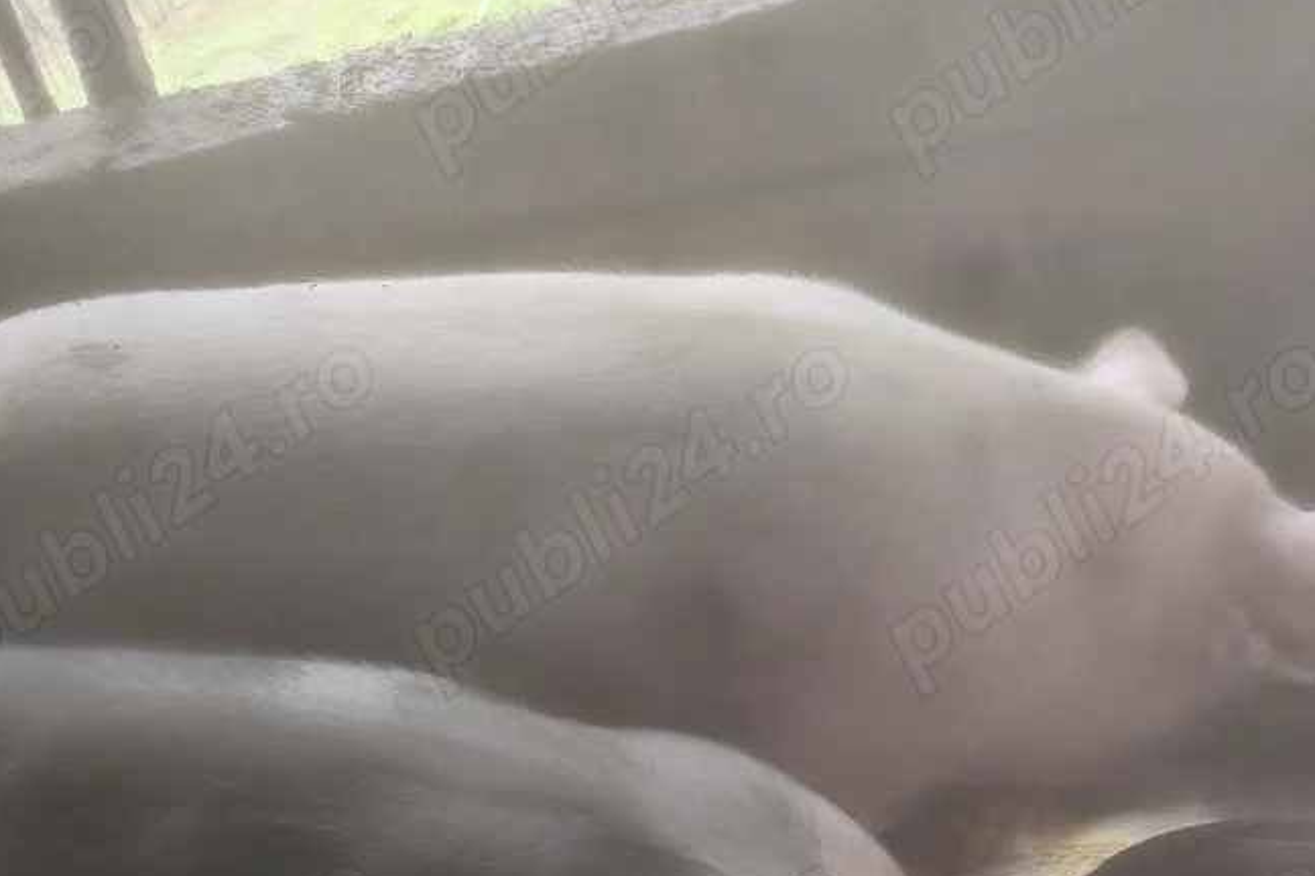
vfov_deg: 35.7
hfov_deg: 50.5
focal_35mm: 37
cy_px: 545
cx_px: 390
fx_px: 1351
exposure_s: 1/99.9
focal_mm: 6.18
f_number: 1.65
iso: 320
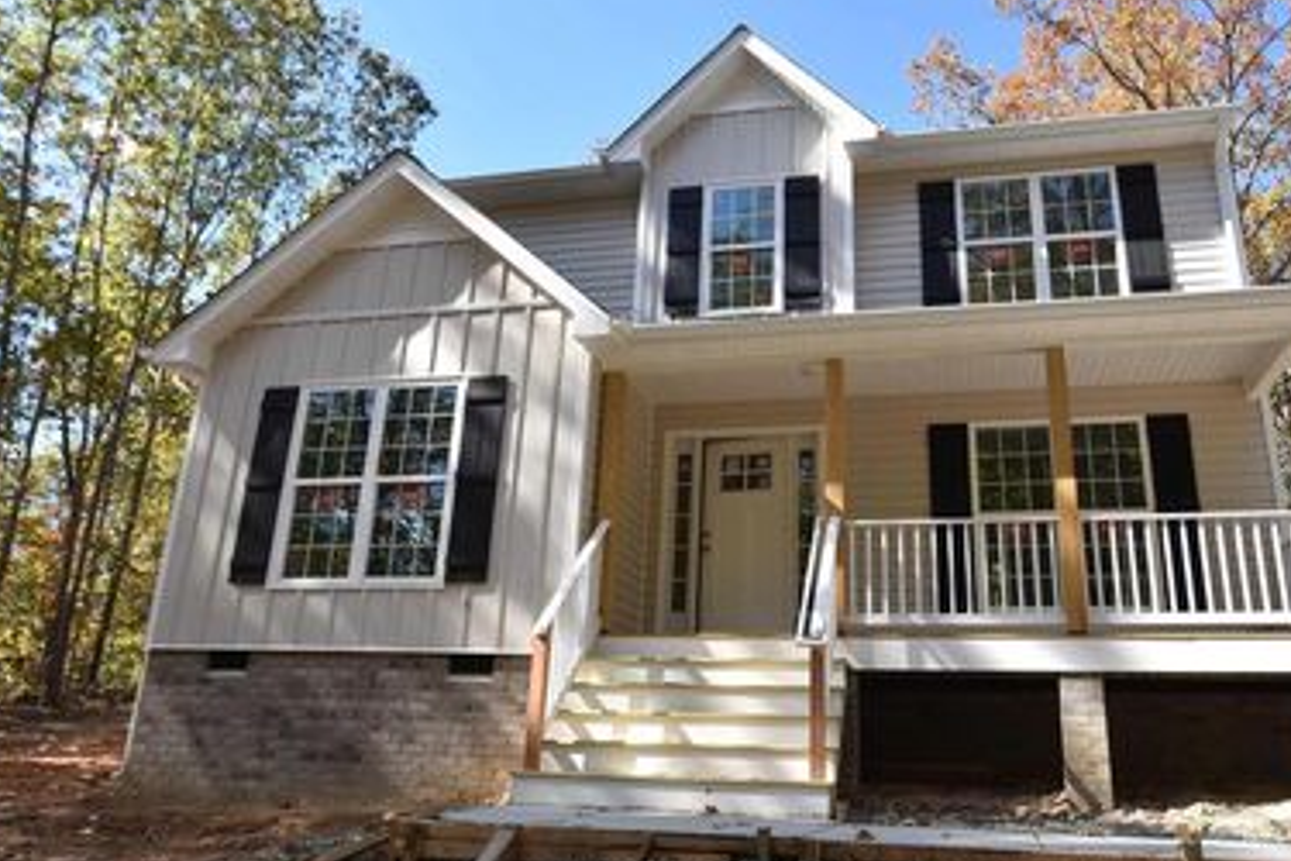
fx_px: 1004
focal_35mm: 28
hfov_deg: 65.0
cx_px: 754
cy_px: 353
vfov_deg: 46.2
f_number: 6.3
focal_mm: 14
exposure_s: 1/160
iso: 100
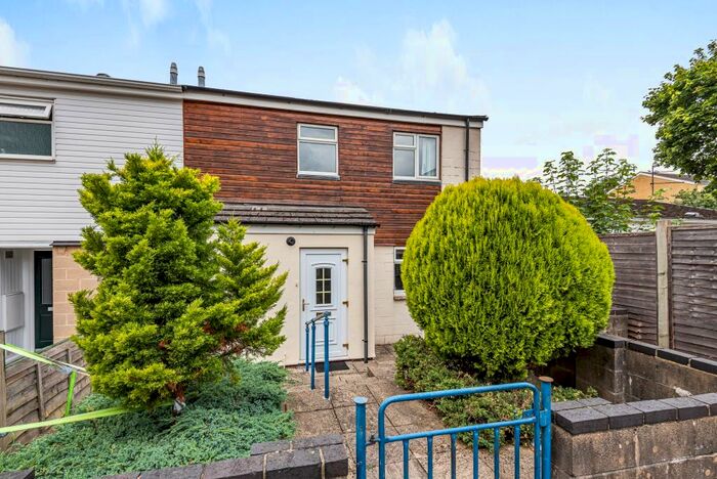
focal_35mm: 16
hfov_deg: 96.7
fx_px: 319
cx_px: 358
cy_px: 240
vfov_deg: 73.9
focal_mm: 16
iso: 250
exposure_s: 1/160
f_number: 8
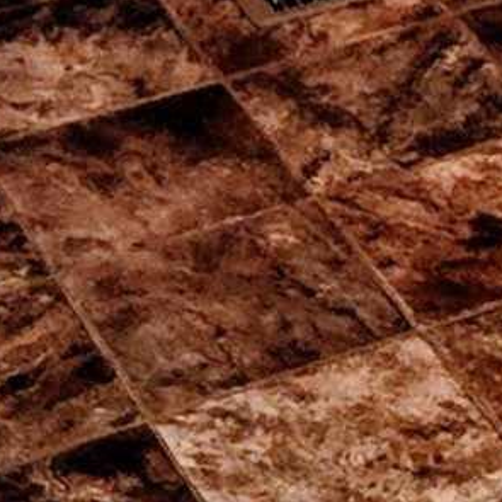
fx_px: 3478
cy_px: -1321
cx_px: 1013
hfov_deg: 7.9
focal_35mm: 212
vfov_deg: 6.9
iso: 250
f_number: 1.8
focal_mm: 6.4
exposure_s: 1/60
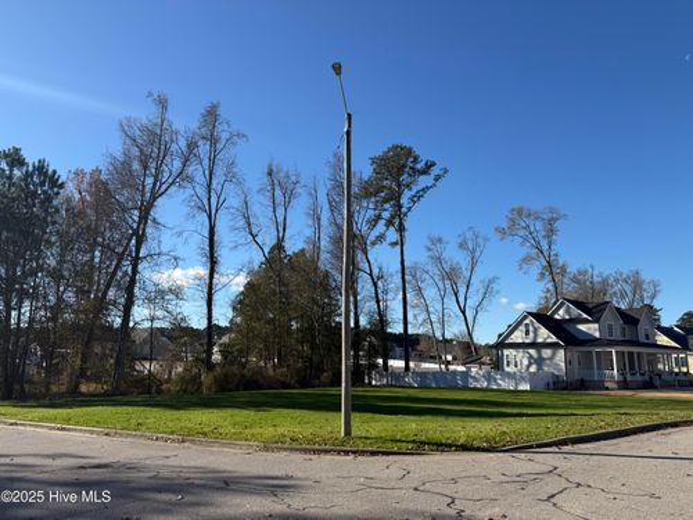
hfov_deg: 71.6
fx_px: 480
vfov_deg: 56.8
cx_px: 346
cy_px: 260
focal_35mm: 24
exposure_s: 1/4167
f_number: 1.78
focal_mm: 6.76
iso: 80
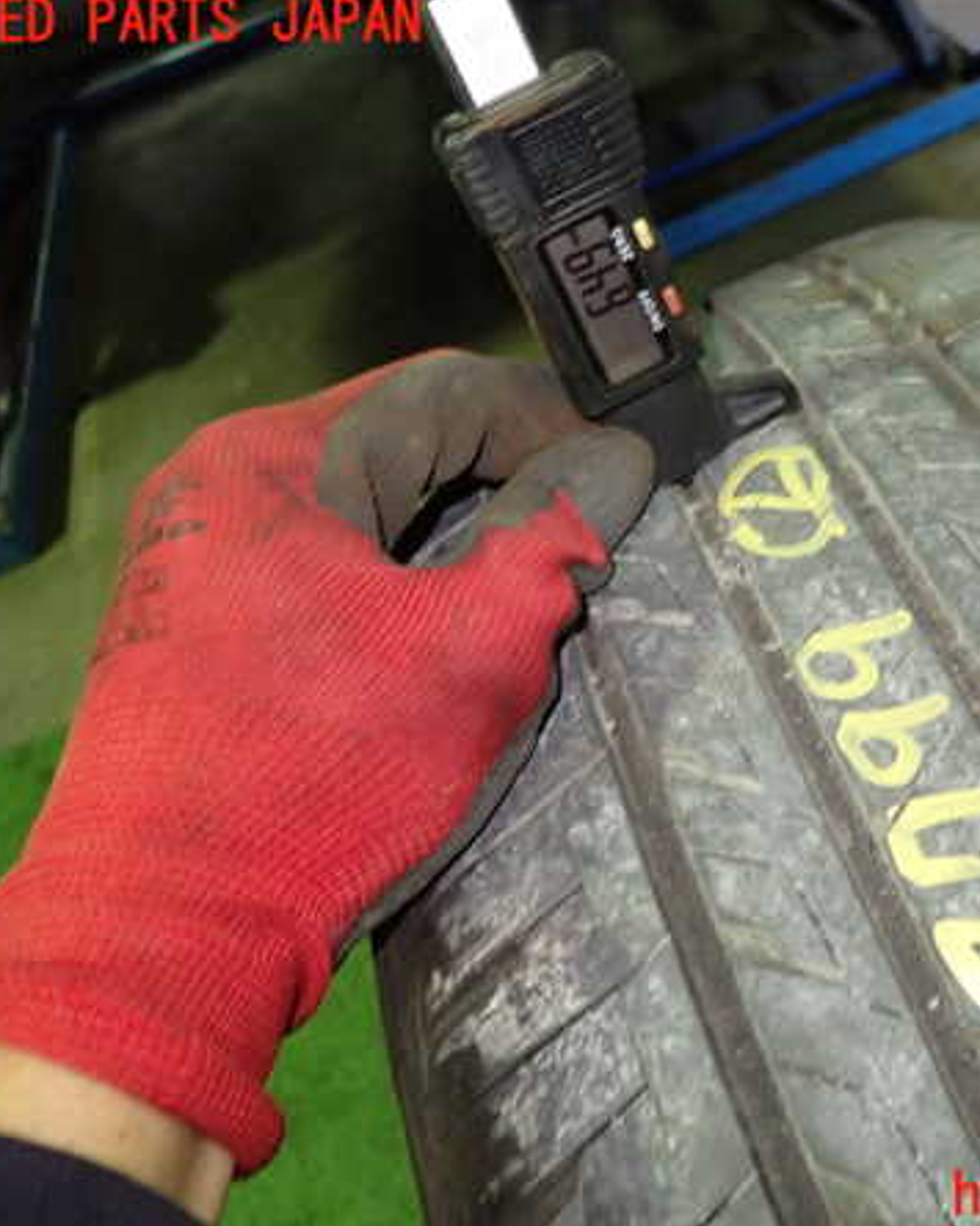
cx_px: 748
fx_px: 1197
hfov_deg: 43.0
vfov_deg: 54.2
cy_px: 610
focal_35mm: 33
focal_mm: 4.5
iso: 400
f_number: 2
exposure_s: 1/30
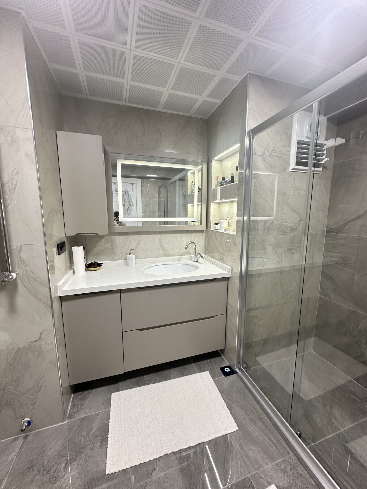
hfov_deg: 85.7
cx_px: 184
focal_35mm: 14
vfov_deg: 102.1
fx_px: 198
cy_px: 244
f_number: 2.2
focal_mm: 2.22
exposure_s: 1/50
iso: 200
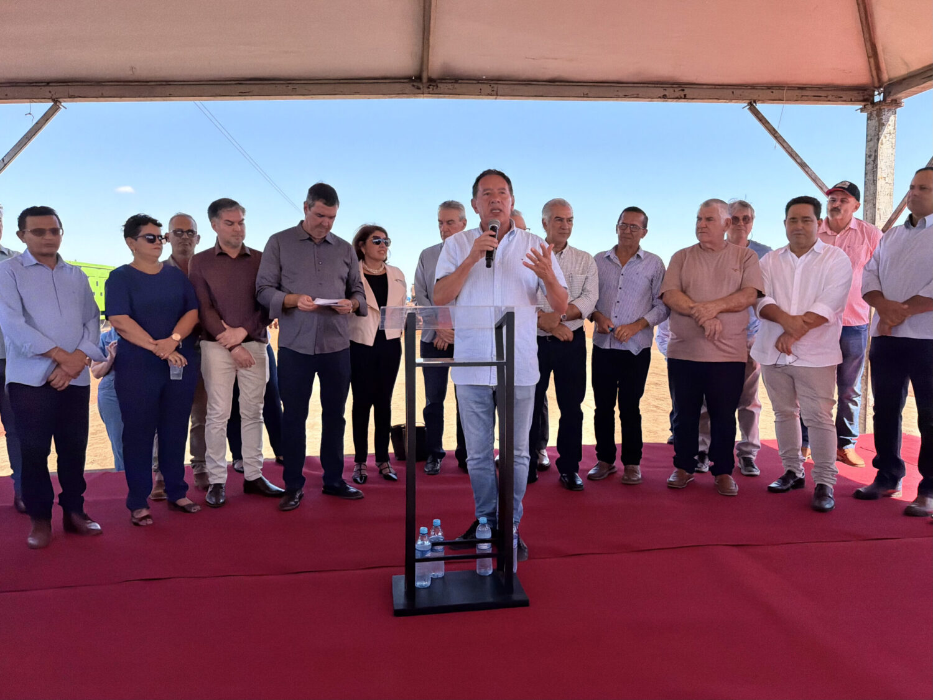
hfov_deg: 71.6
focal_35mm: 24
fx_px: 647
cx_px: 466
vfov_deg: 56.8
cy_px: 350
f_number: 1.78
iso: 320
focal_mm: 6.76
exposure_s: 1/11905
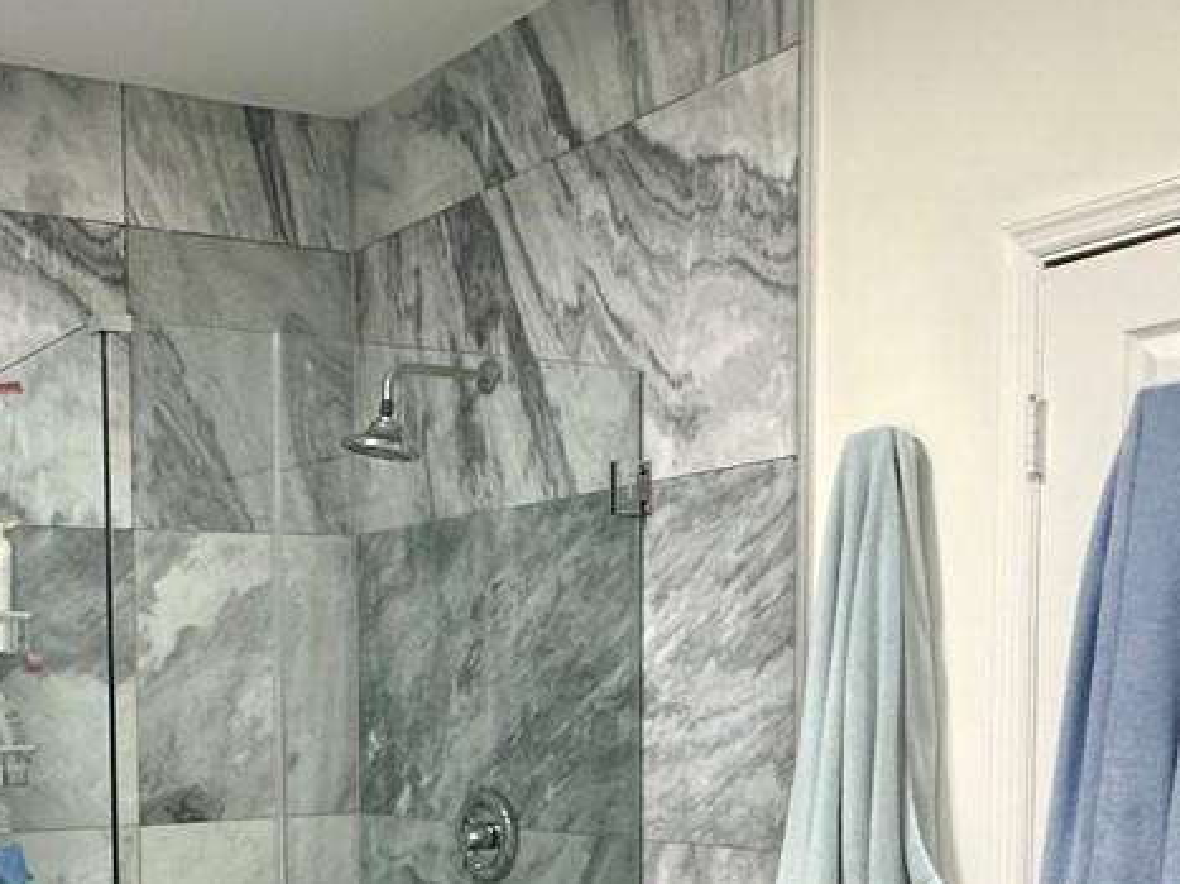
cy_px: 818
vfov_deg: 28.9
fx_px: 1636
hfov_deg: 37.4
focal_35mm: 48
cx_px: 147
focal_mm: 2.22
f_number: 2.2
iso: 200
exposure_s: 1/60
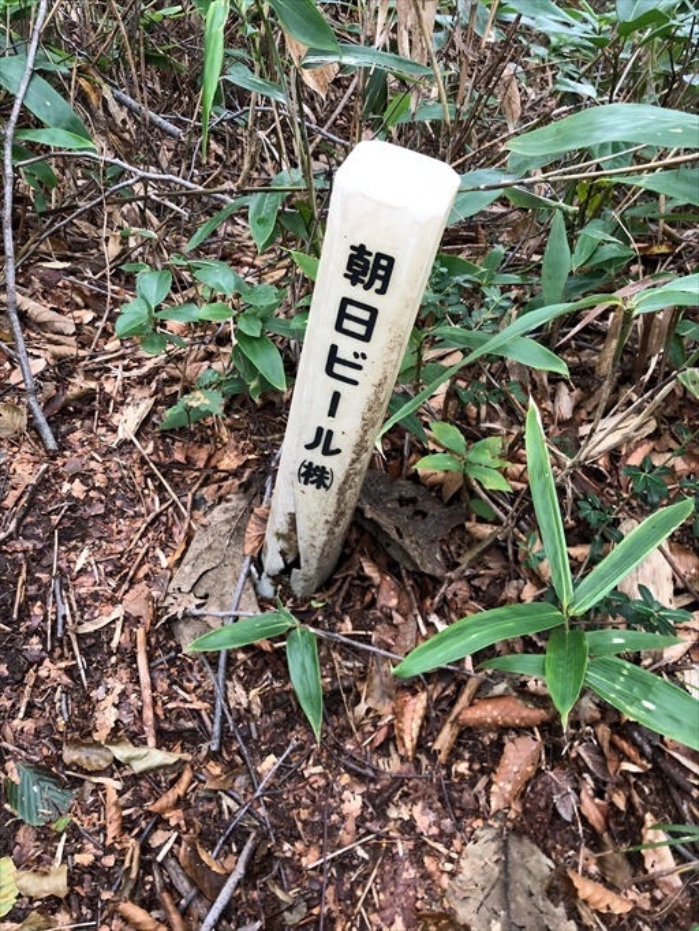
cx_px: 350
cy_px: 466
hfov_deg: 49.8
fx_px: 753
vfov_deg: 63.4
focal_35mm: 28
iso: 32
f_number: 1.8
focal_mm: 4
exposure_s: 1/24
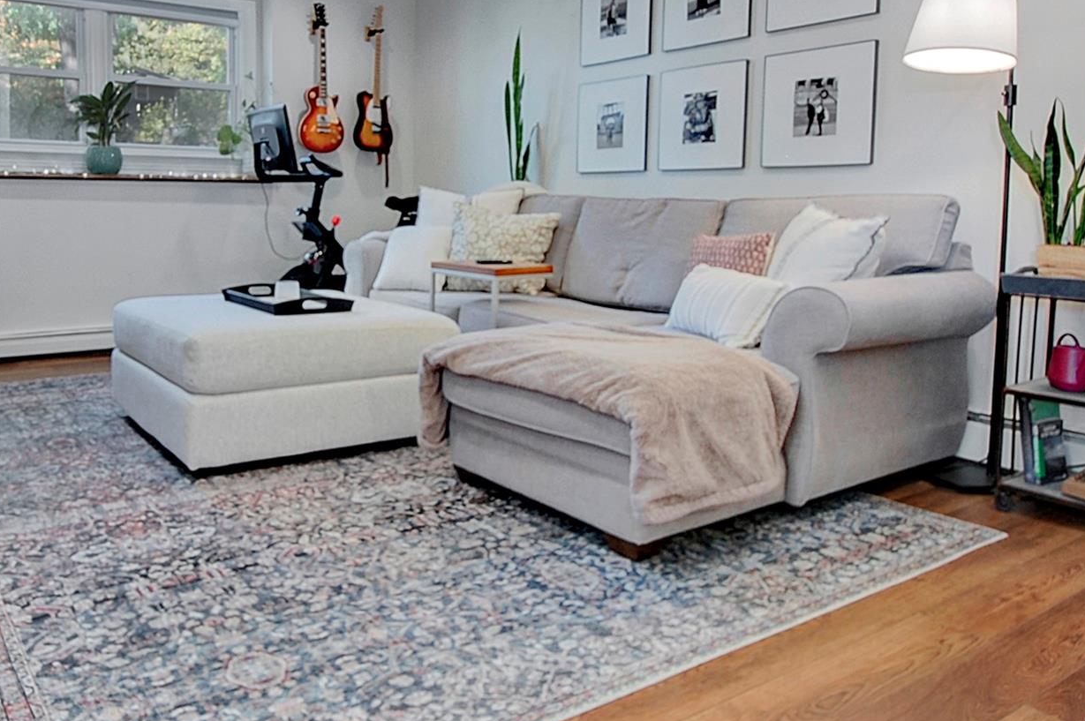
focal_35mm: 25
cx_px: 361
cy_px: 145
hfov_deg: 69.5
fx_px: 753
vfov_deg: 48.3
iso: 200
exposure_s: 1/25
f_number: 14
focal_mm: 10
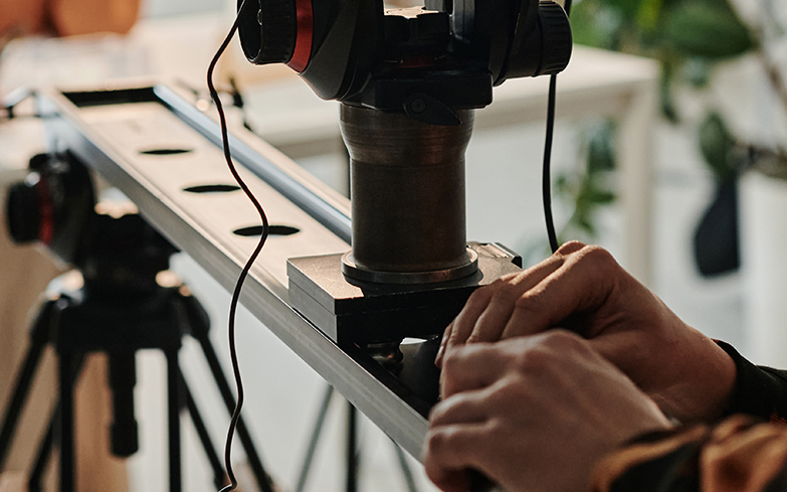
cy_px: -79
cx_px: 355
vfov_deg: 10.3
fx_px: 2680
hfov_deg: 16.7
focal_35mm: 125
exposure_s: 1/160
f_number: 2.8
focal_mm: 50
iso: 640
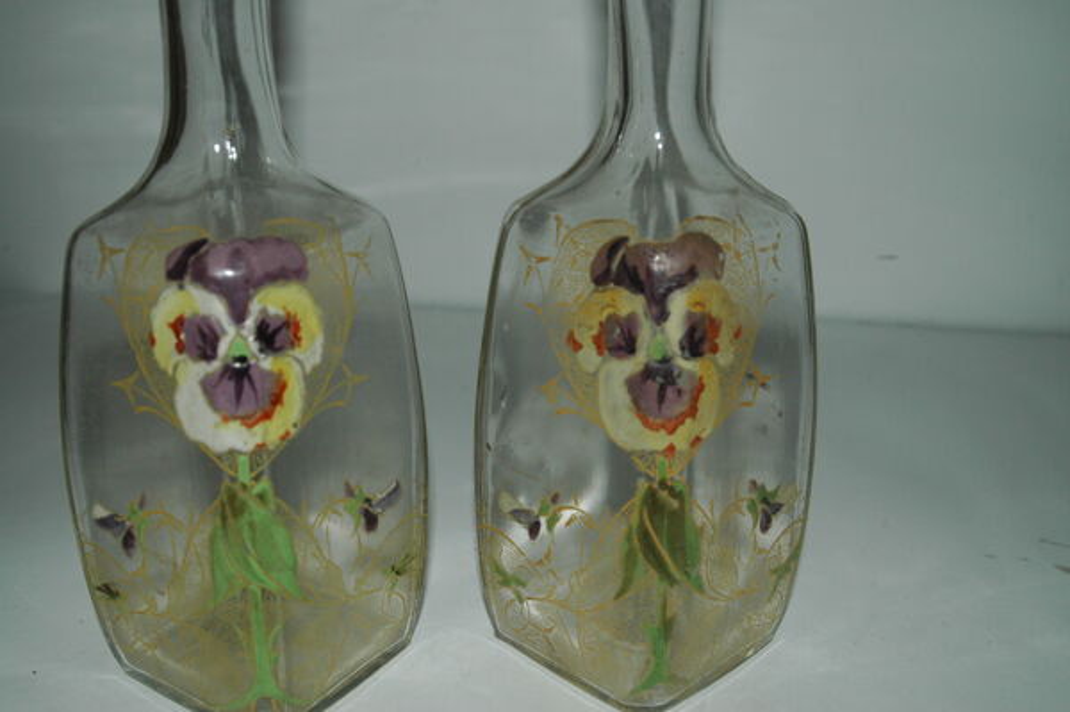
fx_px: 1247
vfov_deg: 31.8
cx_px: 535
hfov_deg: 46.4
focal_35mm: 42
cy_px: 356
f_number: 7.1
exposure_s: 1/125
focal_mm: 28
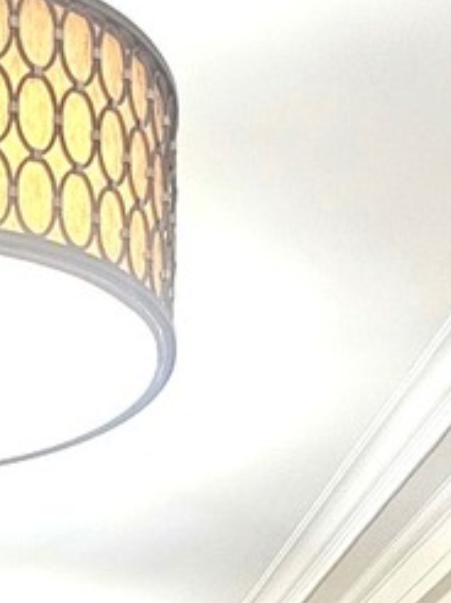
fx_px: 1758
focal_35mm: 101
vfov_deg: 15.9
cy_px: 1152
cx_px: -147
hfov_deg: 14.0
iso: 320
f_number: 1.7
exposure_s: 1/120
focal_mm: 6.3
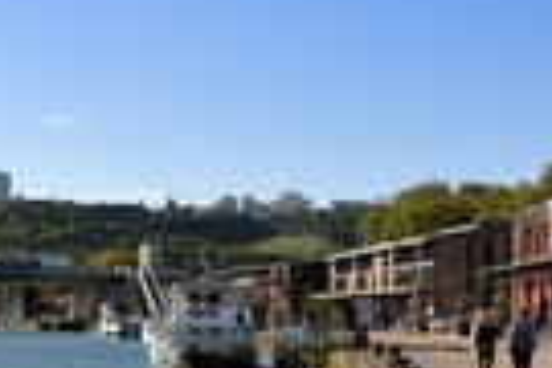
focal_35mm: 143
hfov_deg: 14.1
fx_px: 2192
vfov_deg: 9.5
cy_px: 348
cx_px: -16
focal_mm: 46
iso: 200
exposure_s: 1/500
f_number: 10
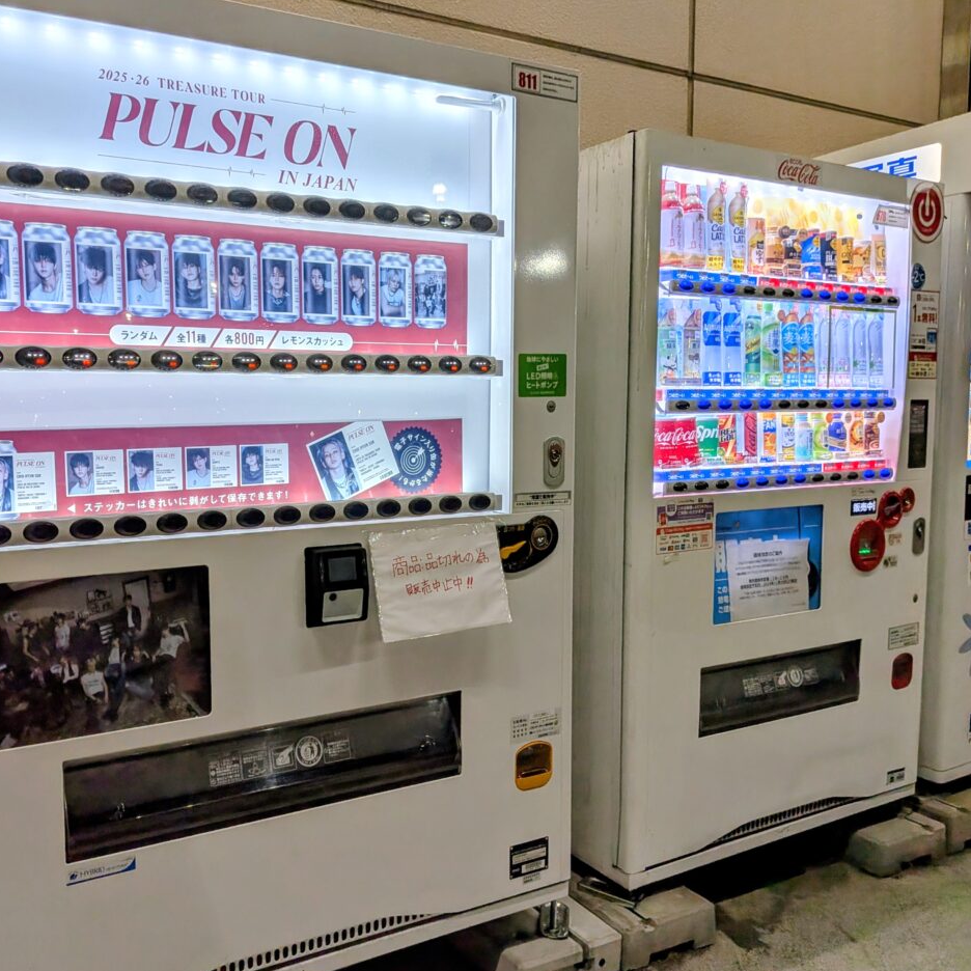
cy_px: 480
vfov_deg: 55.6
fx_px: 920
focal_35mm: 29
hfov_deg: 55.4
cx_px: 408
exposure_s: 1/100
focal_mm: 4.53
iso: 27
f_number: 1.7
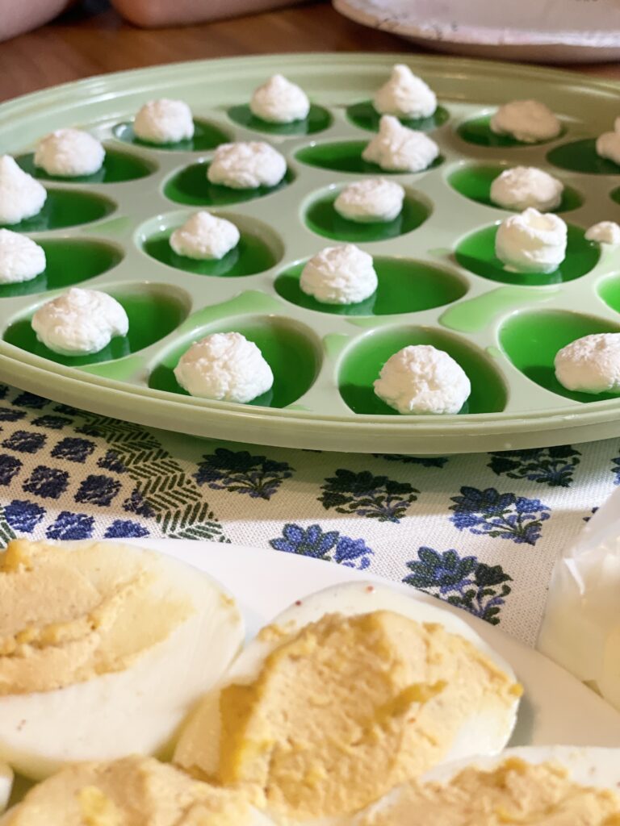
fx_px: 1242
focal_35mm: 52
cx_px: 310
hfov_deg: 28.0
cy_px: 413
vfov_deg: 36.8
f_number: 2
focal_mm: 6
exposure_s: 1/122
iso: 250
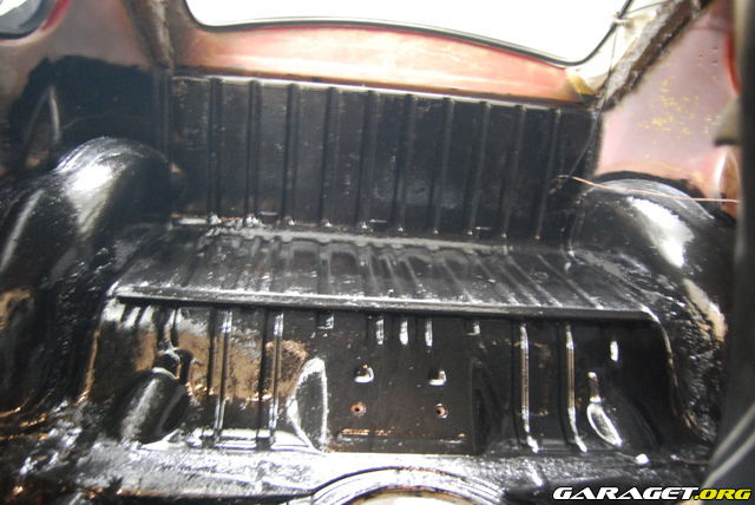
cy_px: 252
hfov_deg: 67.3
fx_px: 567
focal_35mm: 27
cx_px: 378
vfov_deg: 48.0
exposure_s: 1/2.5
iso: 1600
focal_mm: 18
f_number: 3.5
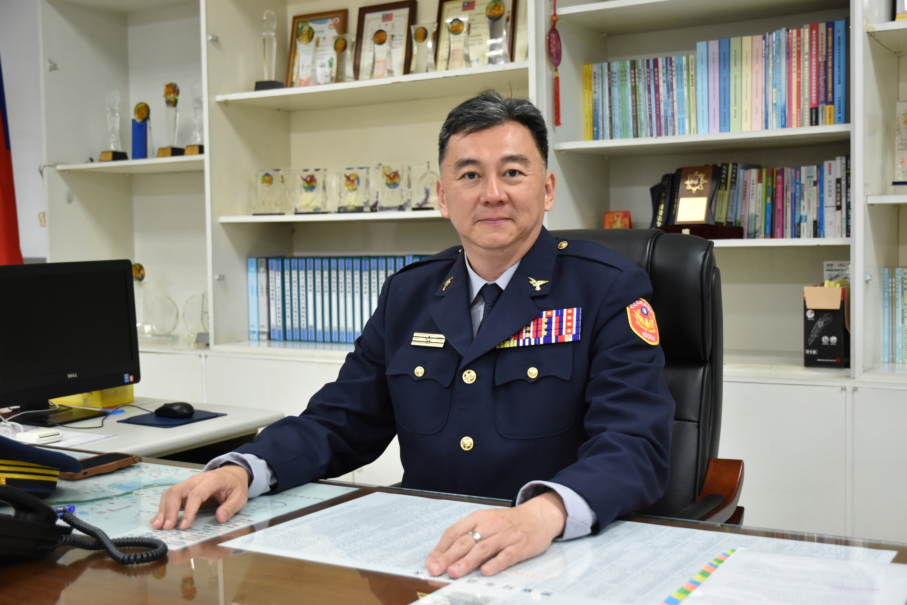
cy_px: 302
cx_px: 454
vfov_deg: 29.9
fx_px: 1134
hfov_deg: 43.6
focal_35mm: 45
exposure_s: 1/100
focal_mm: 30
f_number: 3.2
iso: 1000
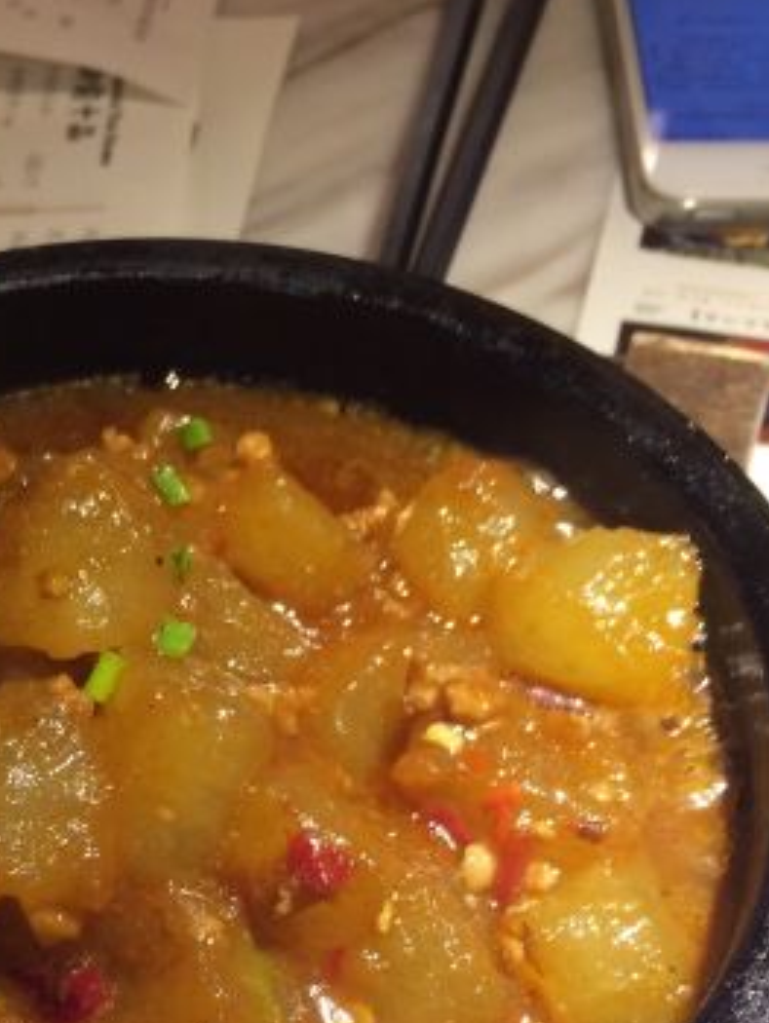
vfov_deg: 32.4
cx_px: 72
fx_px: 1716
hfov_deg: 24.5
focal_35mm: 58
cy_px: 804
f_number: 2.2
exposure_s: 1/33
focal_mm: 4.15
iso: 125
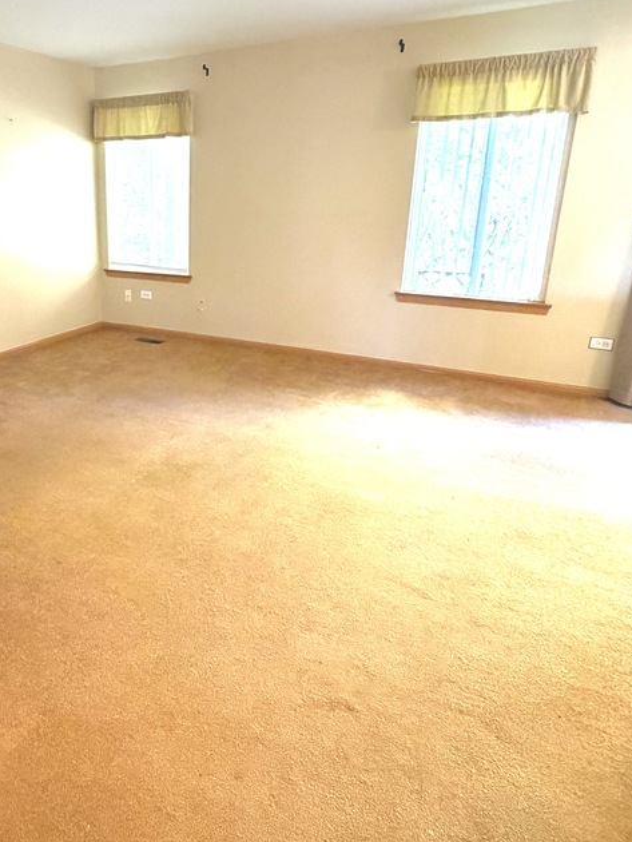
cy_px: 347
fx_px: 584
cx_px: 155
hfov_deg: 54.1
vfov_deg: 71.0
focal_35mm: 24
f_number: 2.2
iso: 500
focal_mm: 2.22
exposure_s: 1/60
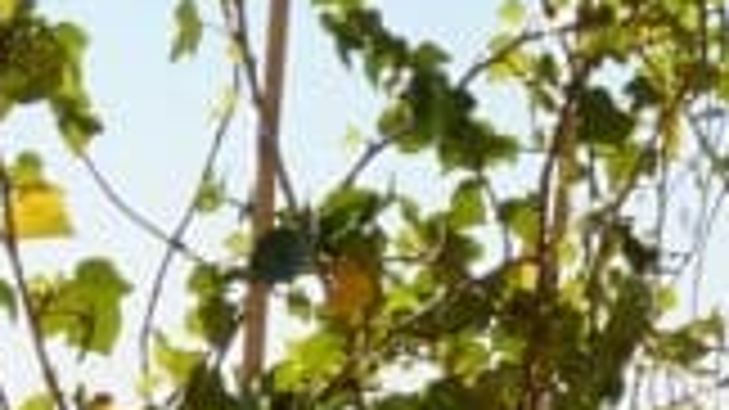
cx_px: 1570
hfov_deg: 10.3
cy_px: -131
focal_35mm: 188
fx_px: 3639
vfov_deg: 6.4
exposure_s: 1/80
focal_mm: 19
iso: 100
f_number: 13
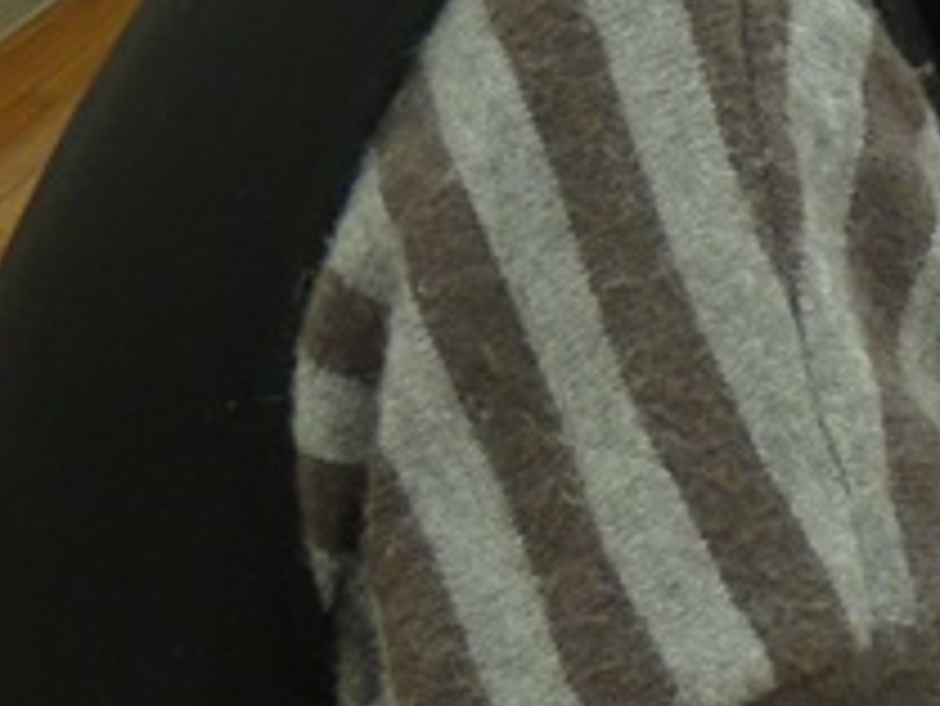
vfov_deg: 8.1
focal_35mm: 182
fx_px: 4945
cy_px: 719
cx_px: 1696
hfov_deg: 10.2
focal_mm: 6.8
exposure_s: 1/30
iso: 100
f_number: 3
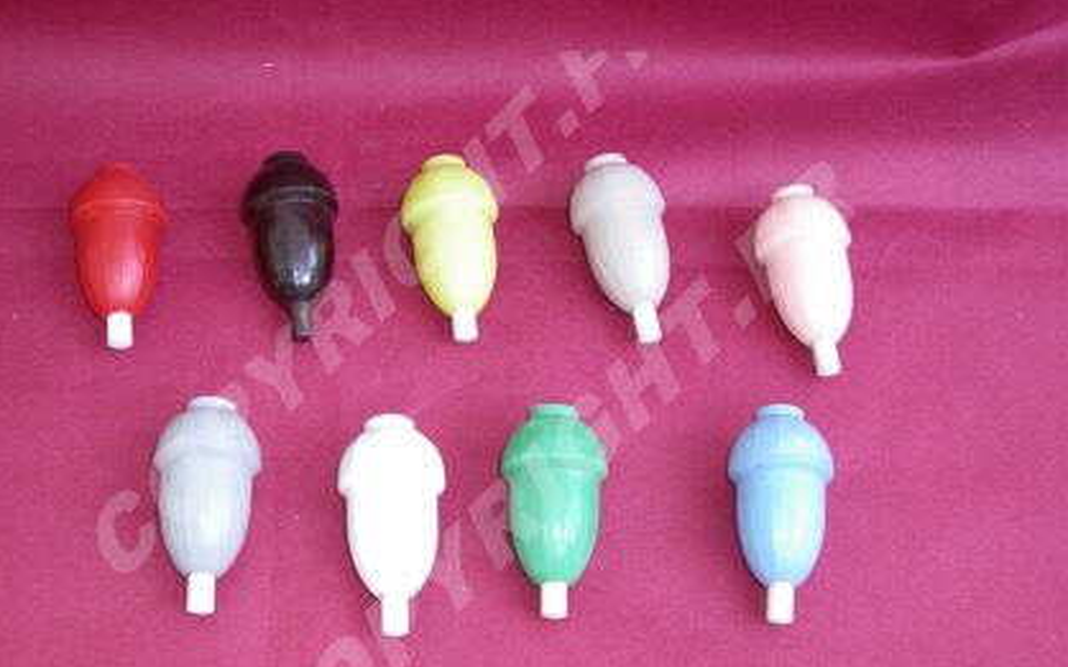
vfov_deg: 23.1
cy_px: 376
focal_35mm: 56
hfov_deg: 36.2
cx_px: 462
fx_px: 1630
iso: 125
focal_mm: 7.6
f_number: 3
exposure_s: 1/50
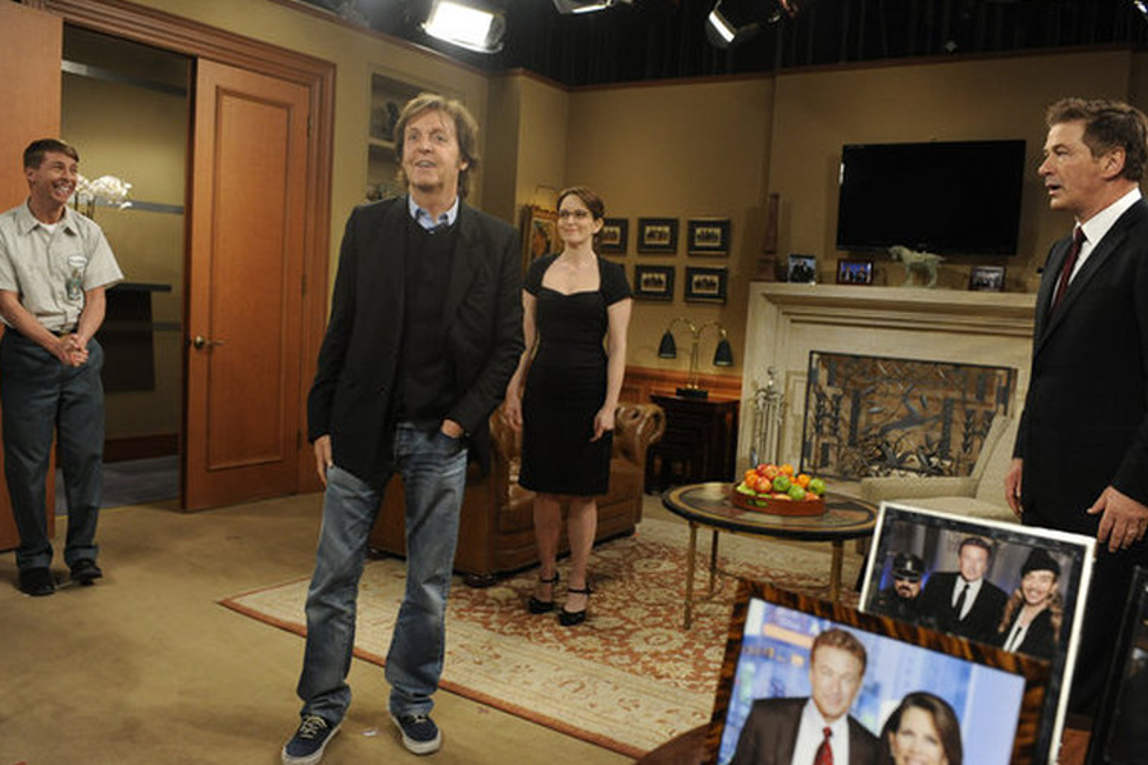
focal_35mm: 29
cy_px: 377
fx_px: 925
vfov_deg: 44.9
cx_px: 557
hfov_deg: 63.7
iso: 2500
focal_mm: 28
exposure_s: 1/125
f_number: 4
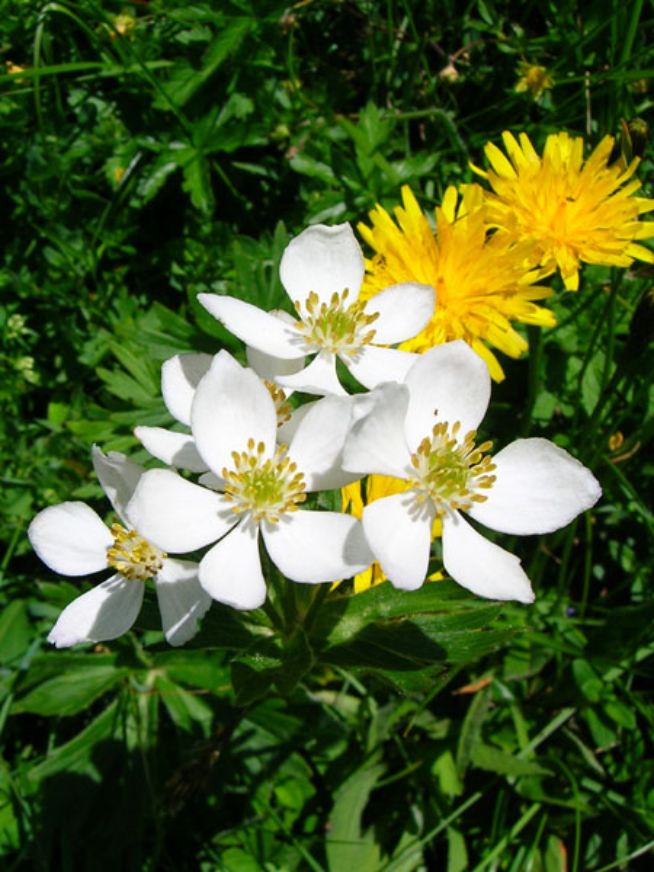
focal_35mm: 34
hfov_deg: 41.8
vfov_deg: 54.0
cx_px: 327
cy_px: 436
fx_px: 856
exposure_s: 1/794
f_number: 4.9
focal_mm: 5.7
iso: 50
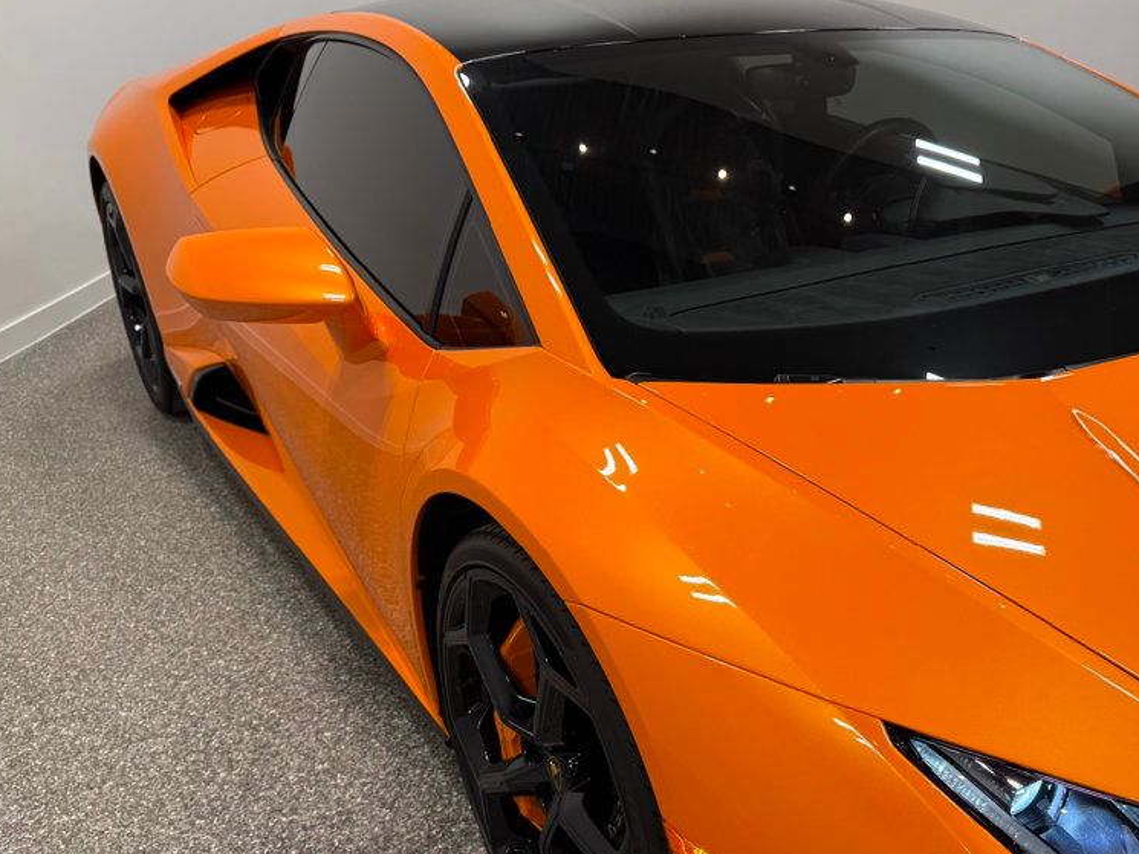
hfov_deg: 54.7
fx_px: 1086
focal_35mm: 33
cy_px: 571
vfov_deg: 42.4
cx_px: 712
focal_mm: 6.76
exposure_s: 1/335
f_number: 1.78
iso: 100
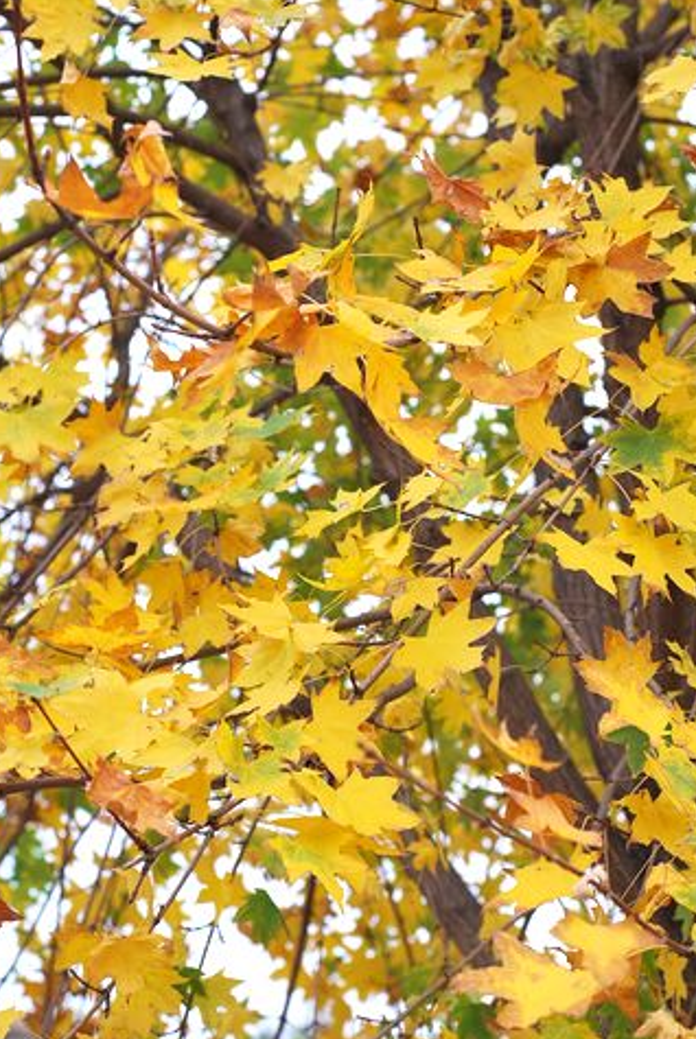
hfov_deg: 17.3
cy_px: 542
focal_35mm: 79
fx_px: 2284
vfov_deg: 25.6
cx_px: 338
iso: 200
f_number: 6.3
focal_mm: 50
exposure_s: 1/250
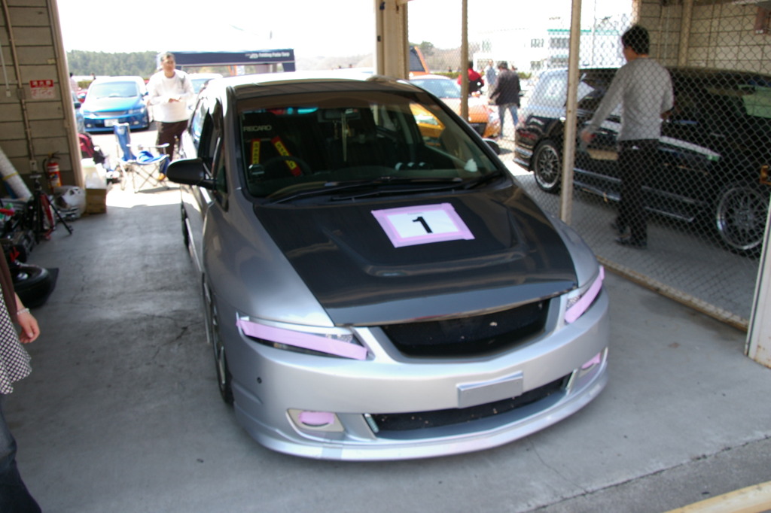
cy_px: 256
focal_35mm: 32
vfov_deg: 41.7
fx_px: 674
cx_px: 386
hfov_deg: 59.5
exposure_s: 1/60
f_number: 8
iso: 200
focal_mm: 21
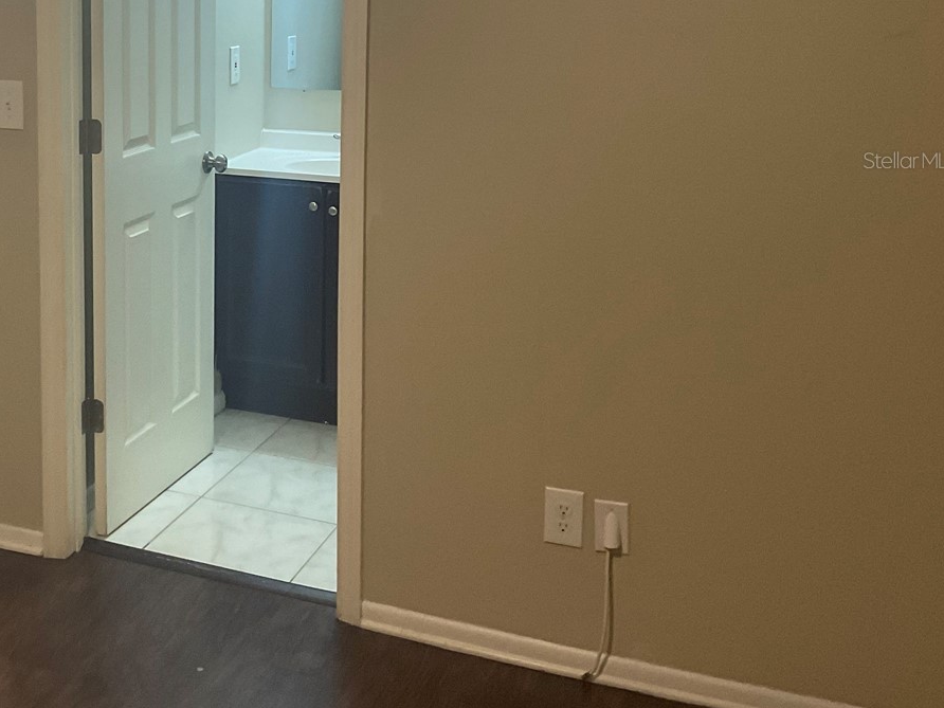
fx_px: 1418
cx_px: 116
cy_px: 160
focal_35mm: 52
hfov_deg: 35.0
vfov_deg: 27.6
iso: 100
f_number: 1.8
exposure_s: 1/60
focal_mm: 3
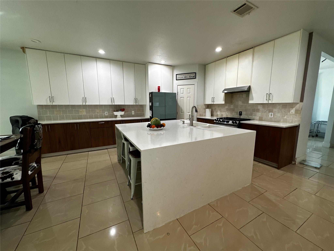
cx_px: 167
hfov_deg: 102.1
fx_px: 135
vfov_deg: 85.7
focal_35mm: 14
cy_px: 126
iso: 160
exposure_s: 1/60
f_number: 2.2
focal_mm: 2.22
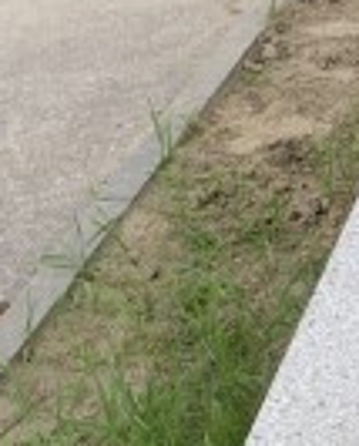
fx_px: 1615
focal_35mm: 122
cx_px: 762
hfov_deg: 11.3
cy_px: 178
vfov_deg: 15.7
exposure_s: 1/789
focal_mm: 4.25
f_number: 1.8
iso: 25
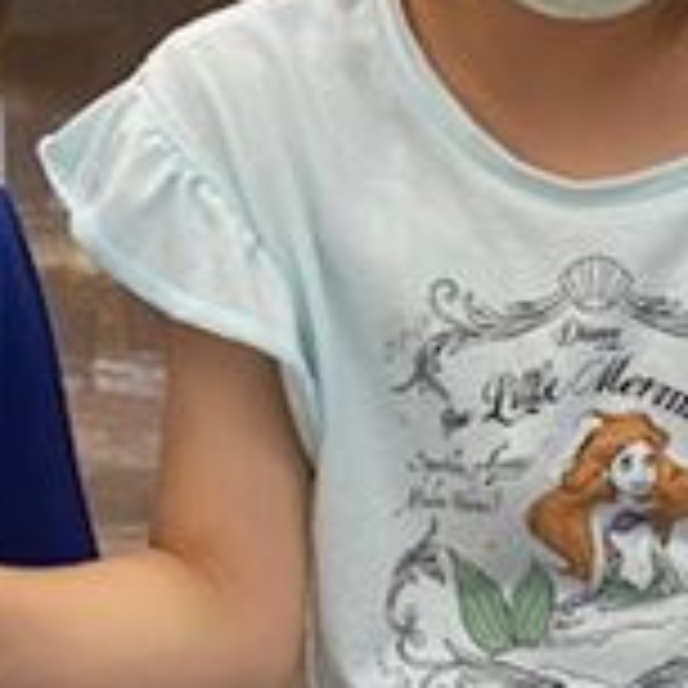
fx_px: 2024
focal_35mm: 90
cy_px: 58
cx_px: 94
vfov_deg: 18.9
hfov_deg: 19.0
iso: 80
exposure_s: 1/60
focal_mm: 4.25
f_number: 1.8
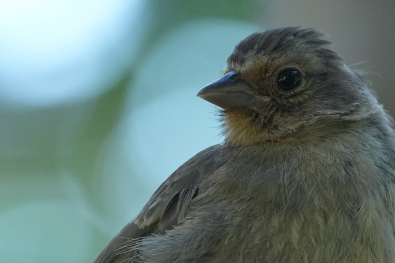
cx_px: 394
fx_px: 20847
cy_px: 271
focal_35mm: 1901
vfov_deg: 0.7
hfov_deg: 1.1
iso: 3200
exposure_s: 1/500
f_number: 5.6
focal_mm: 600
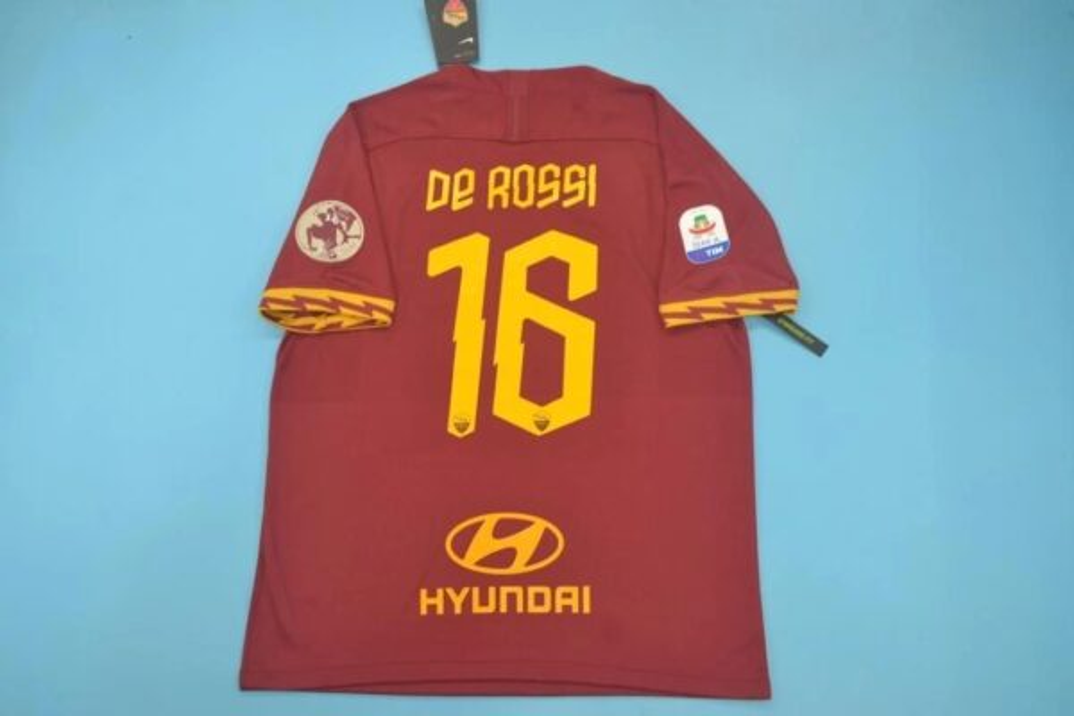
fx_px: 984
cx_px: 537
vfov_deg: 40.0
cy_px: 358
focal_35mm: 33
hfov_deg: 57.2
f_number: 5.6
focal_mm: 22
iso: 200
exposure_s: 1/60
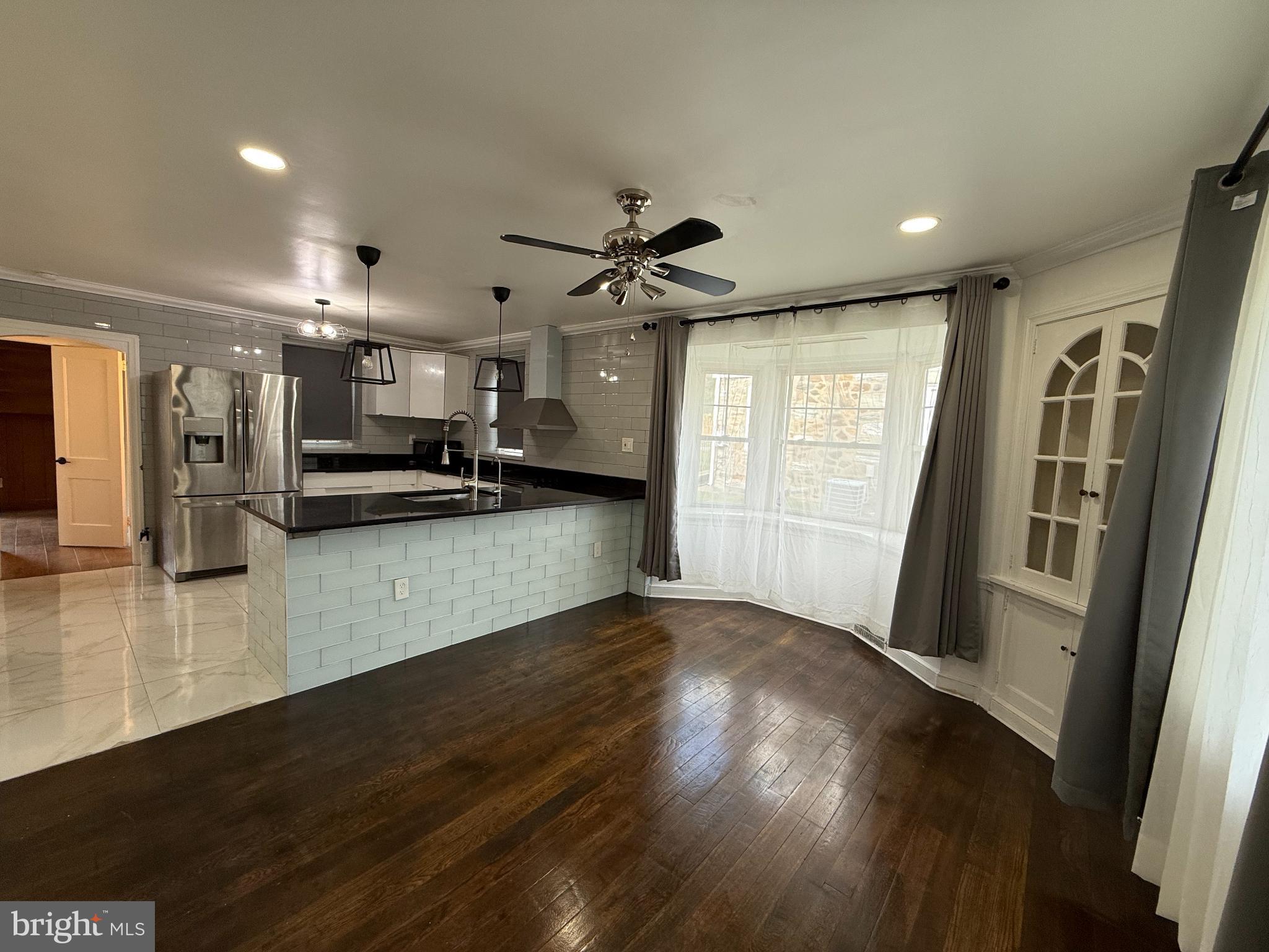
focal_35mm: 14
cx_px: 634
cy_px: 476
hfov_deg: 102.1
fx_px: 513
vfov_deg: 85.7
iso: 80
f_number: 2.2
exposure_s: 1/120
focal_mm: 2.22
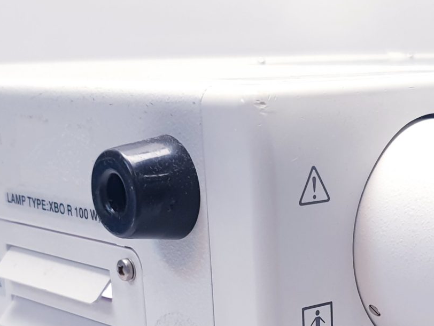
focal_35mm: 82
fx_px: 1028
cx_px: 319
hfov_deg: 23.6
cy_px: 338
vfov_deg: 17.5
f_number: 1.5
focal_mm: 4.3
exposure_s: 1/100
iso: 80
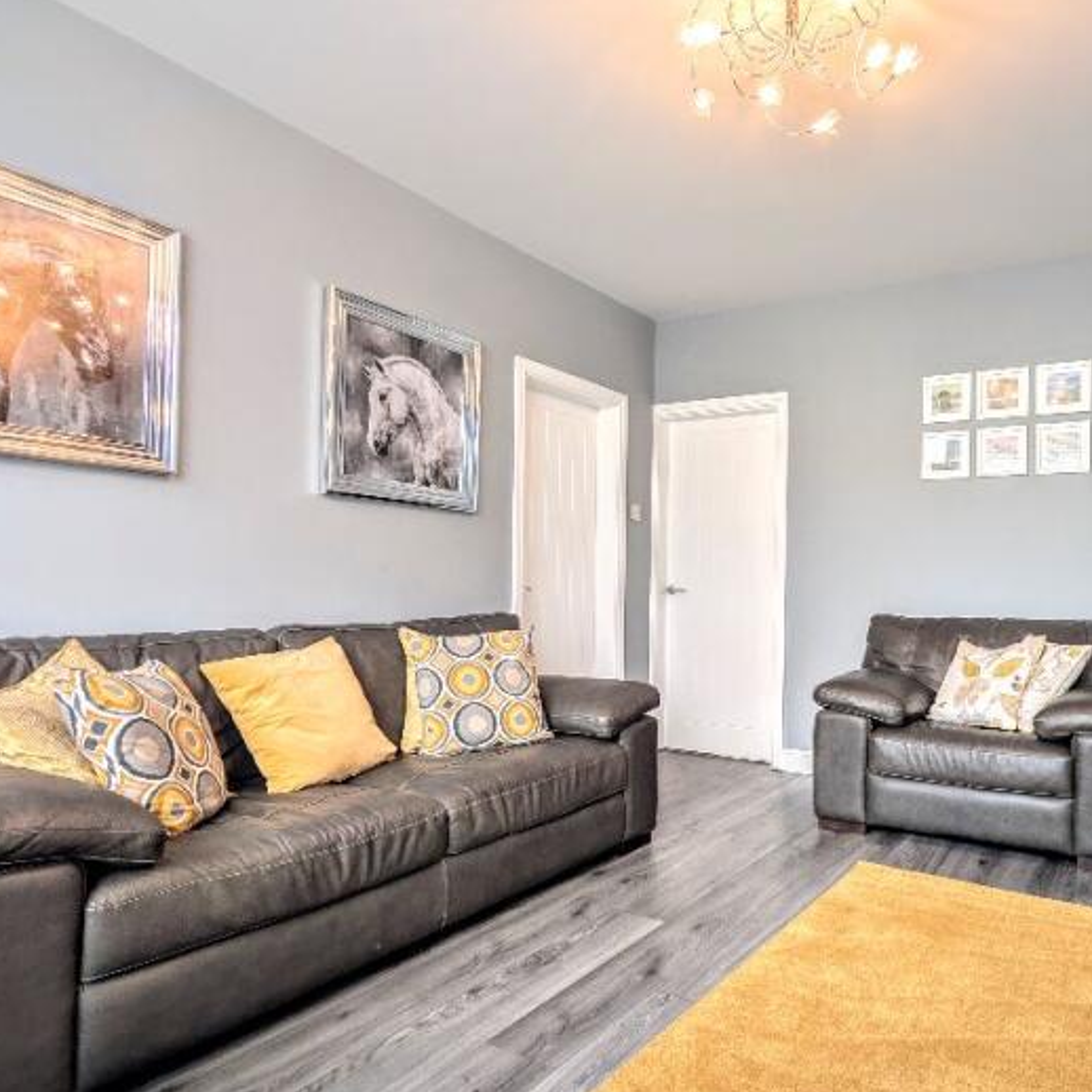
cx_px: 698
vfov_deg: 72.1
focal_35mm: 21
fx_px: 749
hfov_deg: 70.7
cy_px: 564
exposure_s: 1/41.7
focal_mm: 2.02
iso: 44
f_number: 1.7
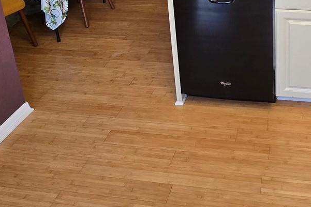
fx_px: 311
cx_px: 251
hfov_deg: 49.8
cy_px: -69
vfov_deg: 29.1
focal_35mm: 36
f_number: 2.2
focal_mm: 2.2
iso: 160
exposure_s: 1/60
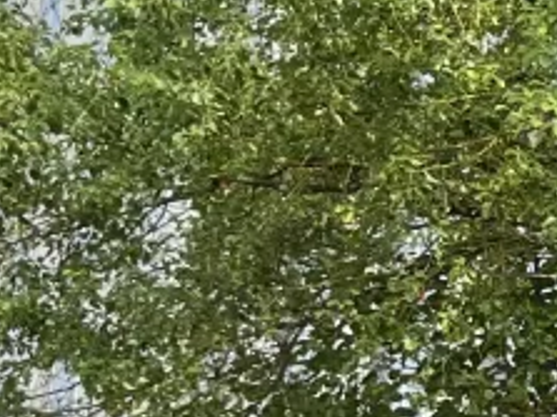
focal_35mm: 168
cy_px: 717
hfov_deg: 11.0
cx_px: 979
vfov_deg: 8.5
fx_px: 2702
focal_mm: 5.1
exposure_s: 1/1075
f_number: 1.6
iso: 50
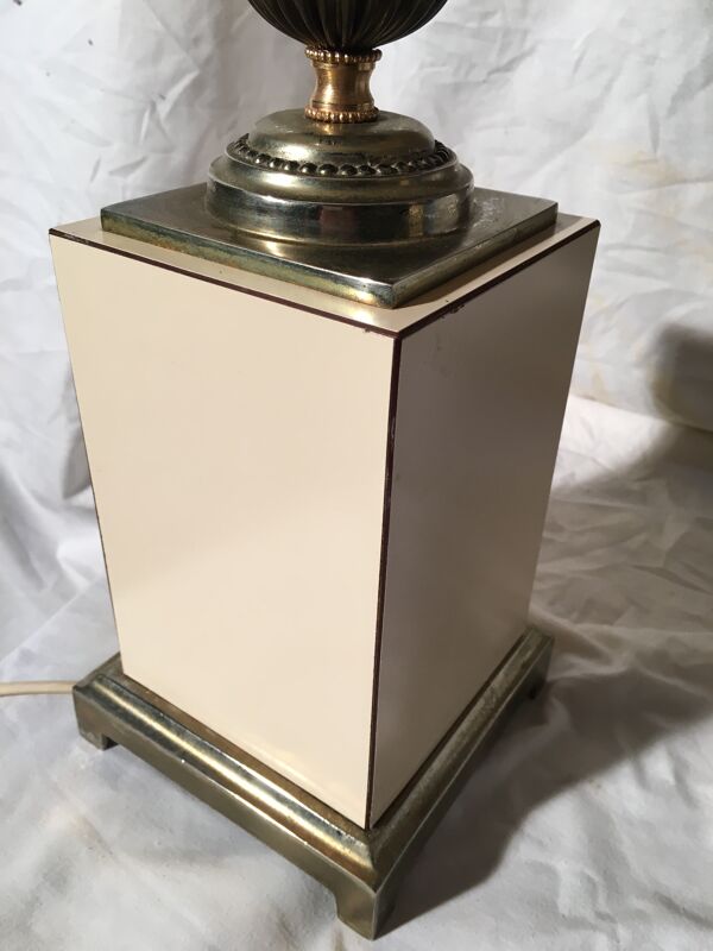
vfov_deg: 61.7
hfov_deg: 48.2
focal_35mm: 29
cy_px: 476
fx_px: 796
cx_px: 356
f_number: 2.2
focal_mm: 4.15
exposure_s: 1/33
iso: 40
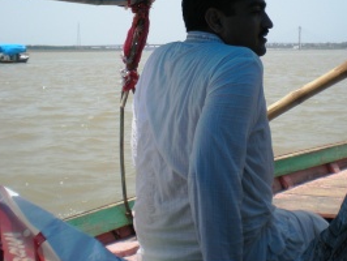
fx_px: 642
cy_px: 44
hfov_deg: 30.2
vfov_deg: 22.6
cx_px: 209
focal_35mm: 64
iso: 64
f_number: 4.6
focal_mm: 6.3
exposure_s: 1/388
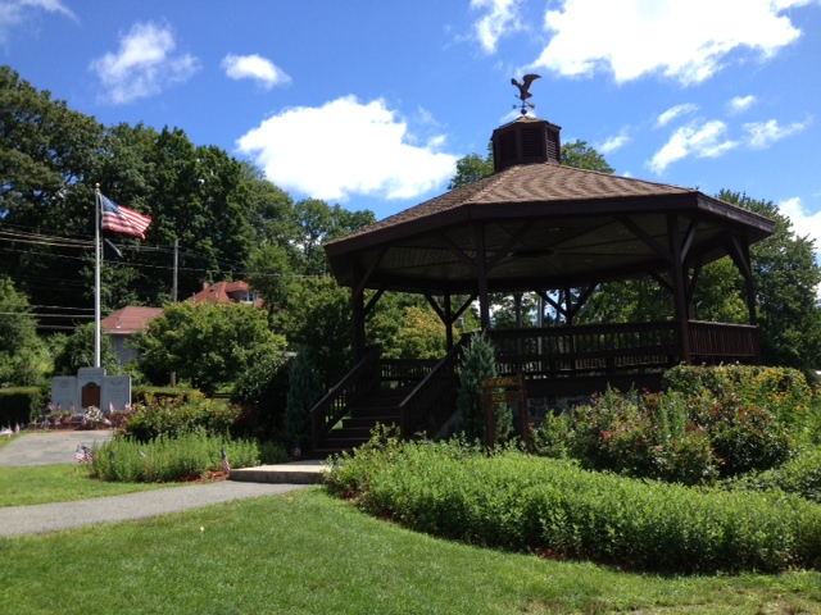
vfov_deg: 40.7
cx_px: 410
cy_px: 308
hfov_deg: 52.6
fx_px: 830
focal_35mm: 35
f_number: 2.4
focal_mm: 4.28
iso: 50
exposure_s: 1/1104
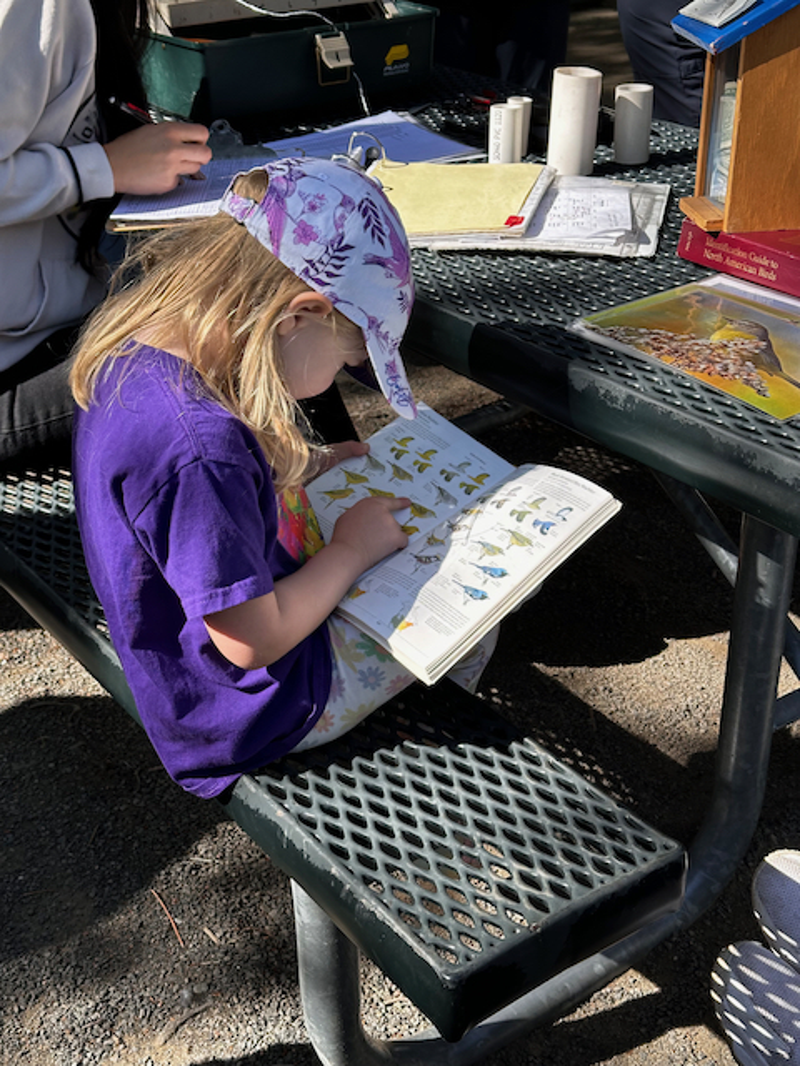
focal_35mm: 48
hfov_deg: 30.3
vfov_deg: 39.7
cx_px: 400
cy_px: 533
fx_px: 1479
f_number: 1.78
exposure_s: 1/1133
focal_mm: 6.86
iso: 64
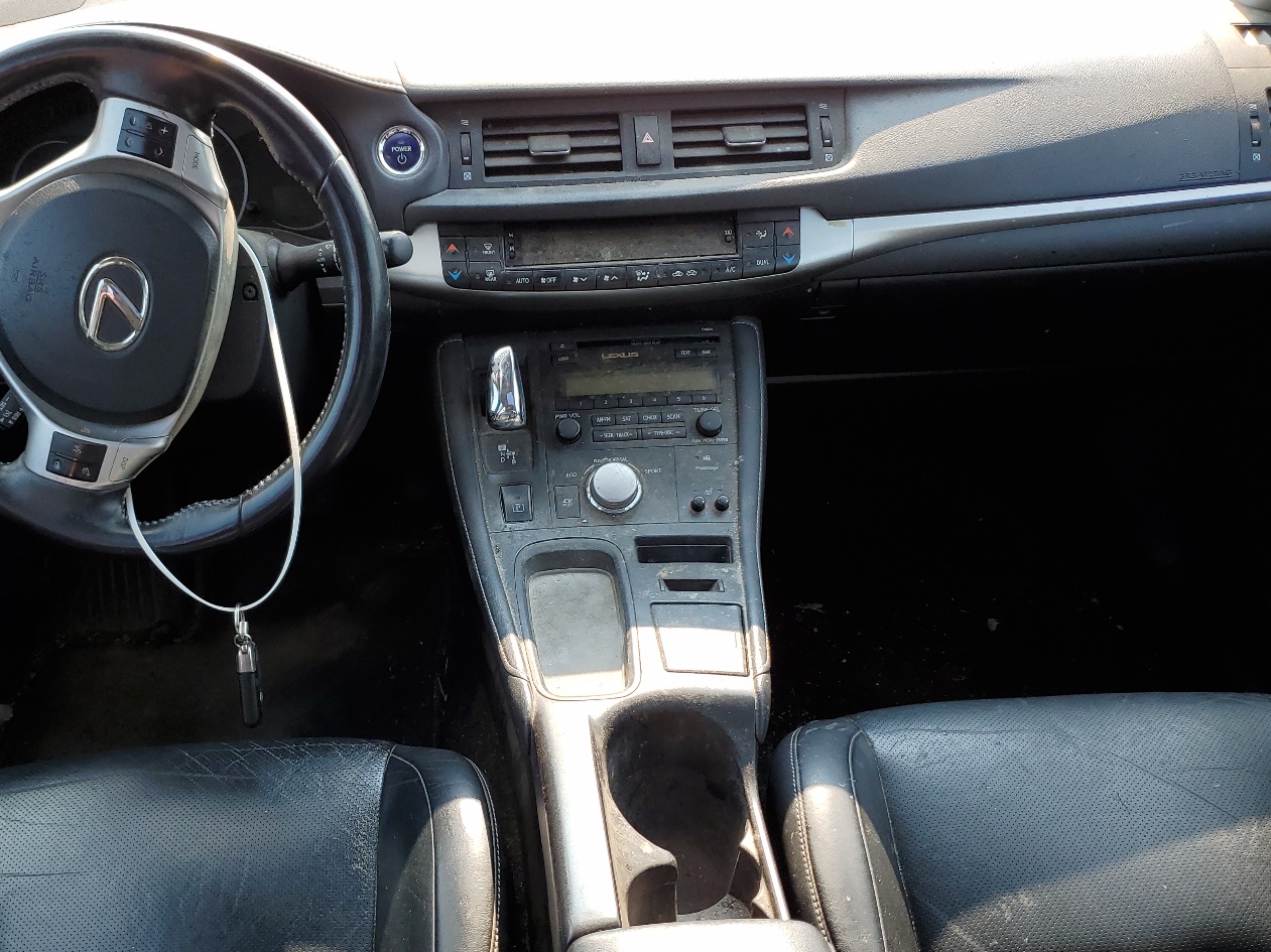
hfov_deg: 54.8
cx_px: 485
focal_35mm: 33
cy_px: 569
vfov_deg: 42.7
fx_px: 1211
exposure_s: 1/357
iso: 50
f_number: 1.5
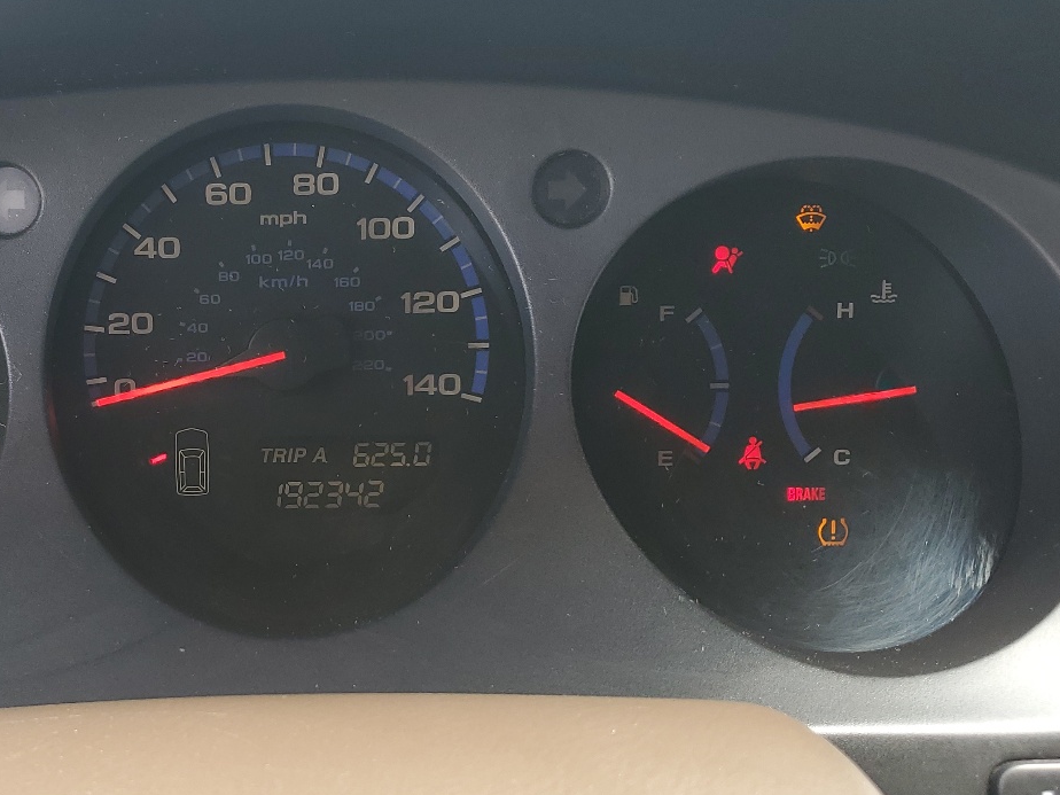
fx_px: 1378
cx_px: 251
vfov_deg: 32.1
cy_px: 459
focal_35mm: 45
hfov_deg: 40.7
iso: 50
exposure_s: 1/143
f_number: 1.5
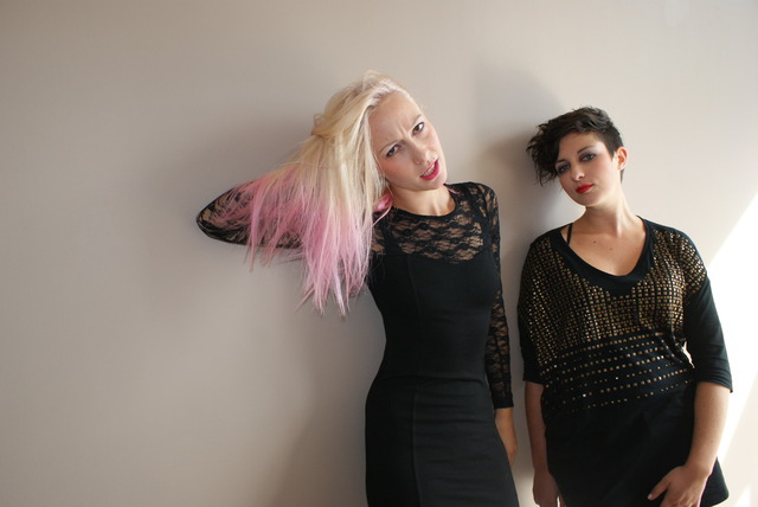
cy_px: 254
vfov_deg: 48.0
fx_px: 569
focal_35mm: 27
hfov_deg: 67.3
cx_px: 379
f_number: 5.6
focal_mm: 18
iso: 400
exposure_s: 1/60
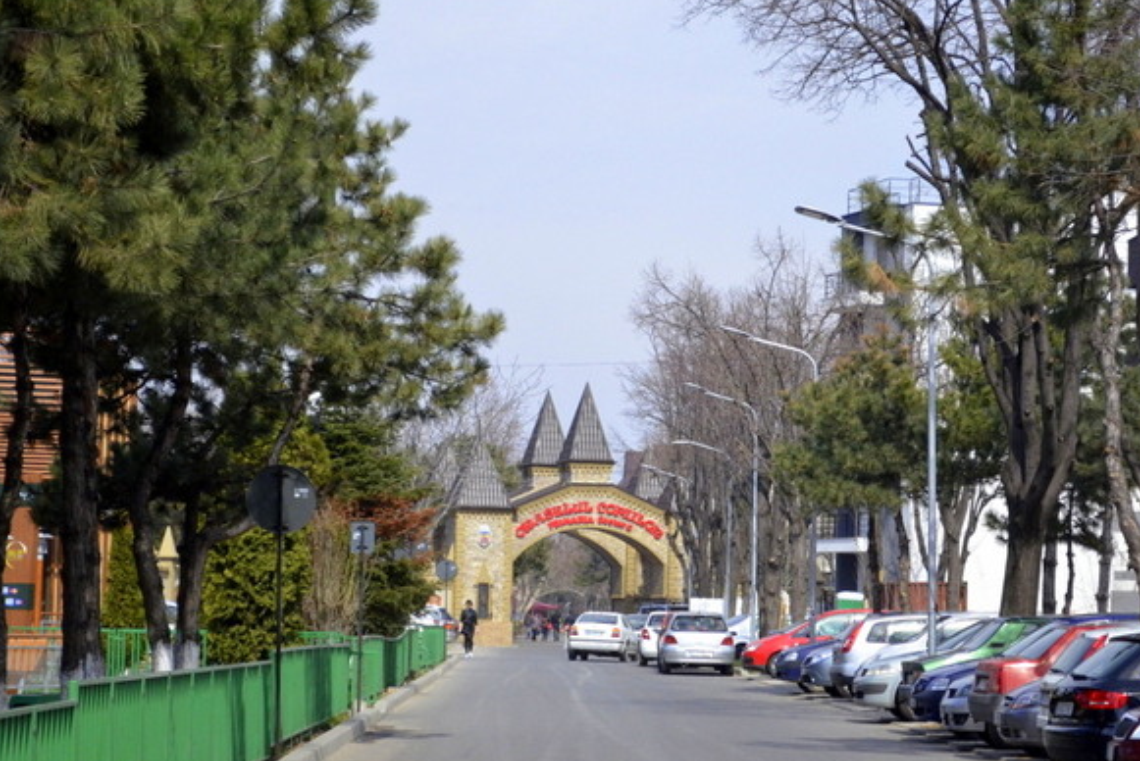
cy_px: 435
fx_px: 3602
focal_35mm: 114
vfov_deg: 12.1
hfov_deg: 18.0
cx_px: 632
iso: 1600
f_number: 5.6
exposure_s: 1/5000
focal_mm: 55
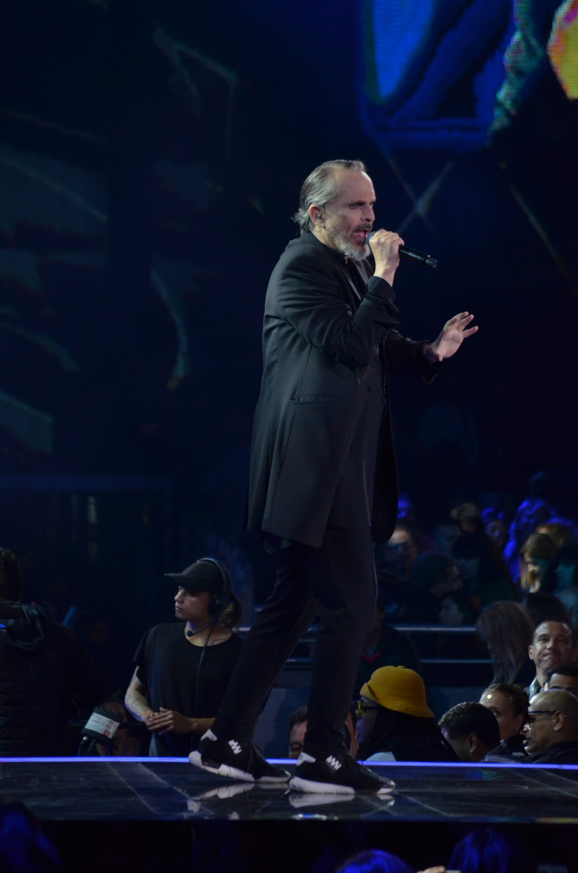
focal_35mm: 300
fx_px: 7259
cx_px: 289
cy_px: 436
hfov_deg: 4.6
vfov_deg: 6.9
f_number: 5.6
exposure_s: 1/160
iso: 1000
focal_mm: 200
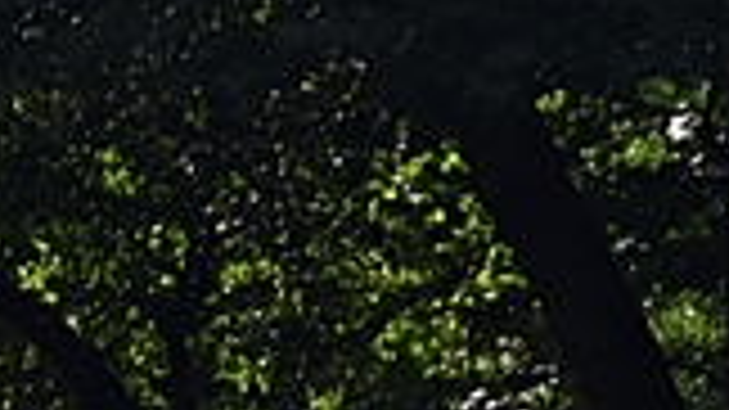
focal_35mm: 794
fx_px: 15343
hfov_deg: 2.7
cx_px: -1408
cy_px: 836
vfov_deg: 1.5
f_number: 9
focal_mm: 80
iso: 200
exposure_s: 1/320
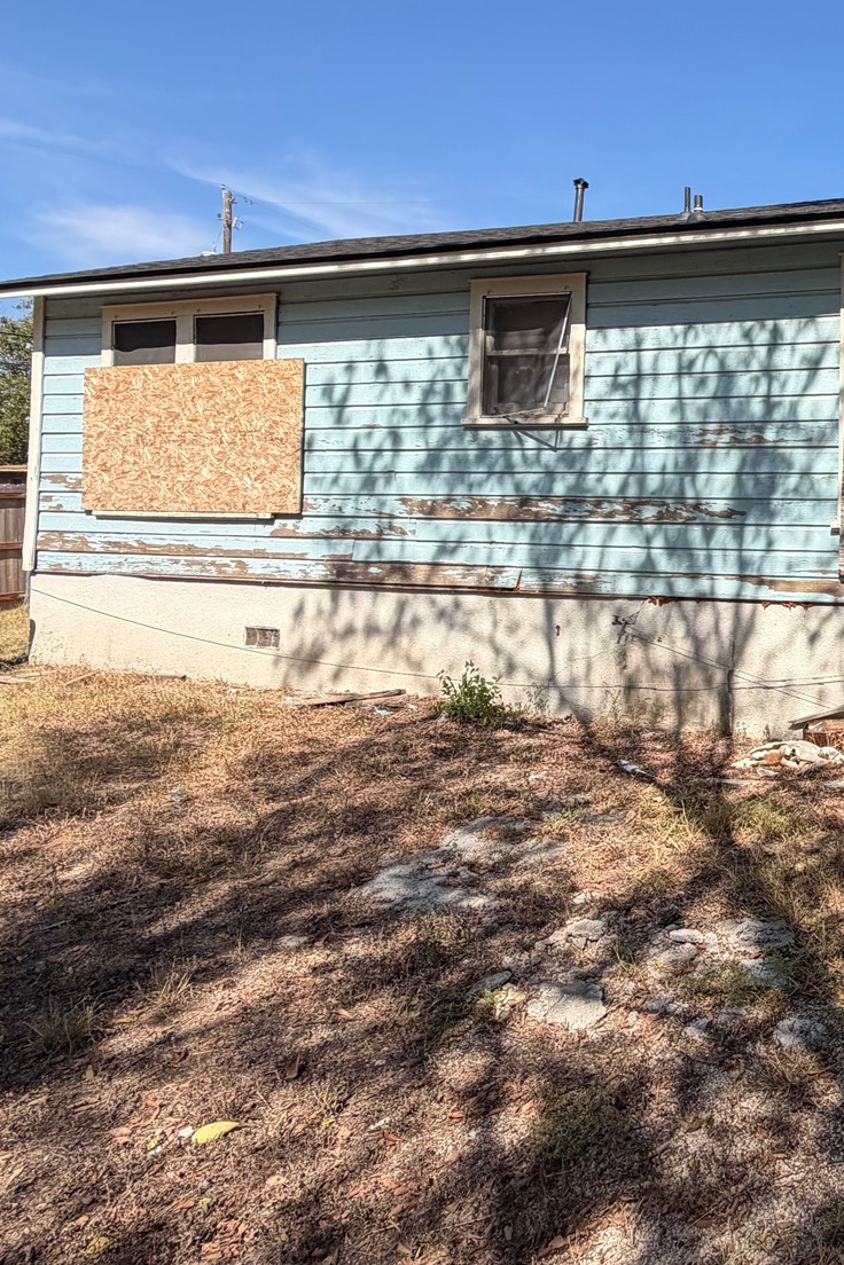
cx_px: 919
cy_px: 528
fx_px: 949
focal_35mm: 27
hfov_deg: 39.6
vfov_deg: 66.9
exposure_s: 1/770
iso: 32
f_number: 2.2
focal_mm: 2.22
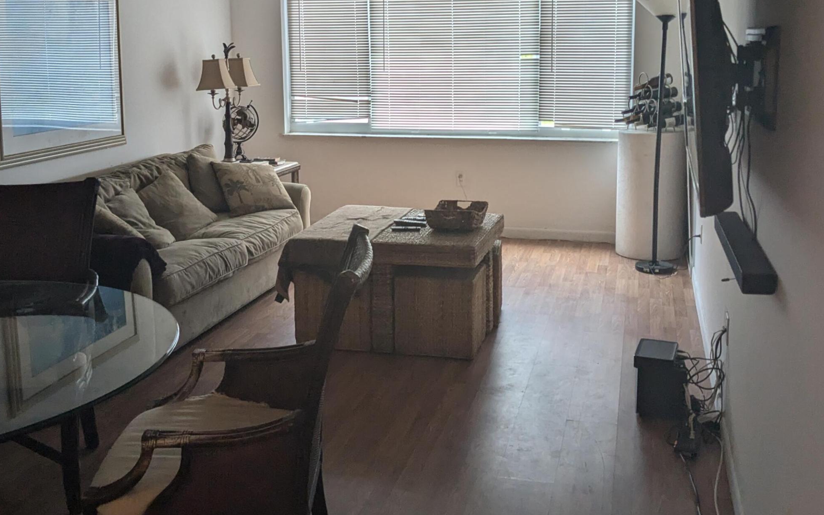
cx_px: 387
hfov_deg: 47.2
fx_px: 943
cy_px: 196
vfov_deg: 30.4
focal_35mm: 42
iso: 53
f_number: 1.73
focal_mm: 4.38
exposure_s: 1/151
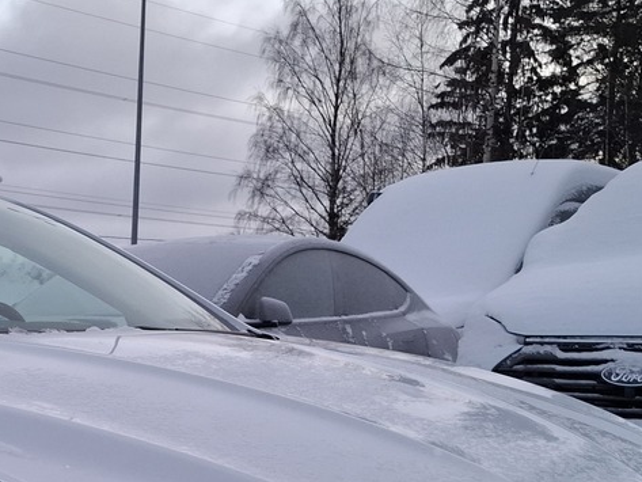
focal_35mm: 70
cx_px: 38
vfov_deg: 19.6
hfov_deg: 26.6
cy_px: 599
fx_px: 1299
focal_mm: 5.54
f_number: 1.8
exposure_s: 1/100
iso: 250
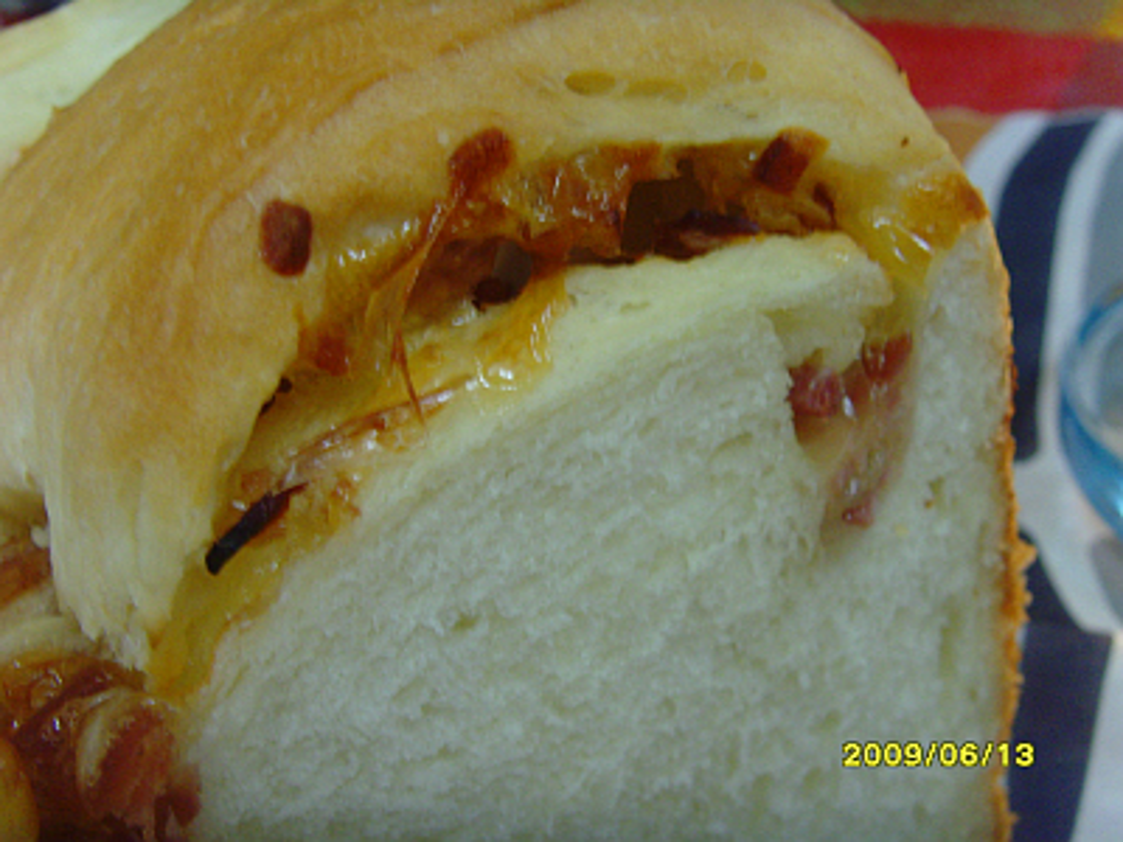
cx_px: 562
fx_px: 1265
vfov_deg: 36.8
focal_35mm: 39
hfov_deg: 47.9
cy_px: 421
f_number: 3.5
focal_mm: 6.6
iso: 200
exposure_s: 1/10
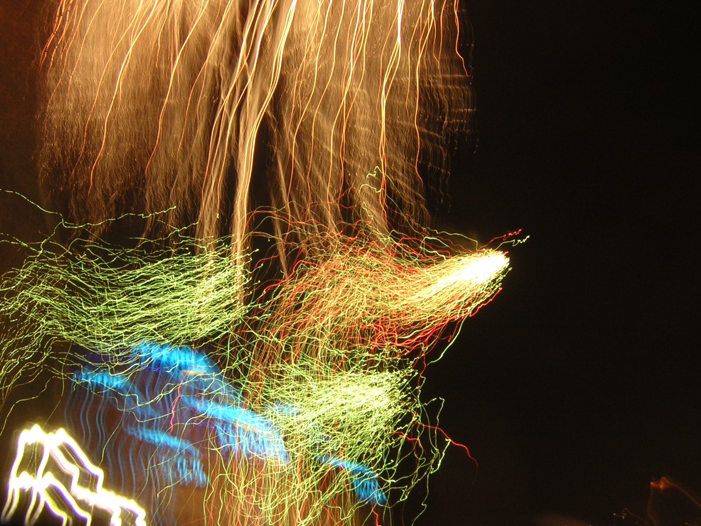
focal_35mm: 36
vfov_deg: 39.7
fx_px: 729
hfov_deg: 51.4
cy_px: 263
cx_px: 350
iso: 100
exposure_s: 4
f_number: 5.2
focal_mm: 4.7
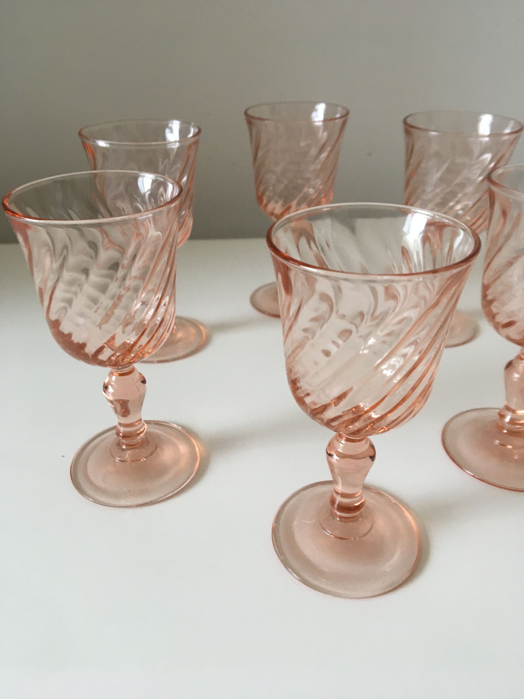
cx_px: 262
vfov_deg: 61.7
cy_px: 350
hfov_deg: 48.2
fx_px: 585
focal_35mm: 29
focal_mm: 4.15
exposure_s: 1/33
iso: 50
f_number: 2.2
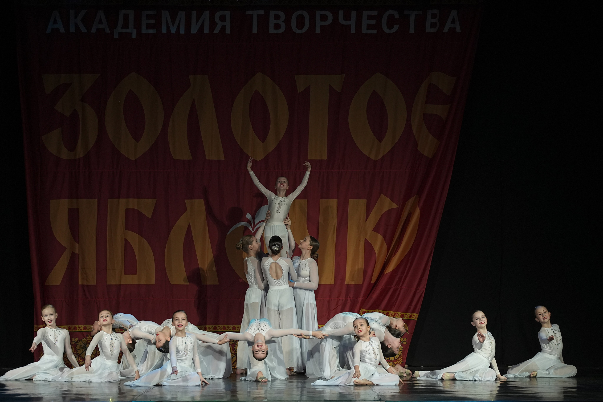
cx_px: 302
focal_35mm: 109
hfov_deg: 18.8
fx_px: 1826
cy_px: 201
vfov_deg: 12.6
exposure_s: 1/400
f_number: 4
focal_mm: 109
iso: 2000
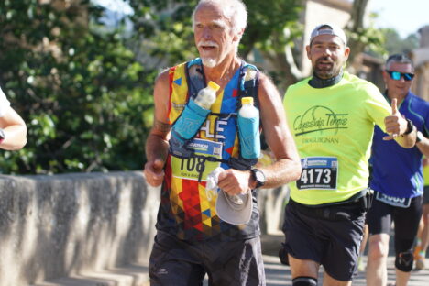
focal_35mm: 105
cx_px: 214
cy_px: 143
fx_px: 1251
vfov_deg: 13.0
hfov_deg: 19.5
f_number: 2.8
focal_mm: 70
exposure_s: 1/400
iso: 100
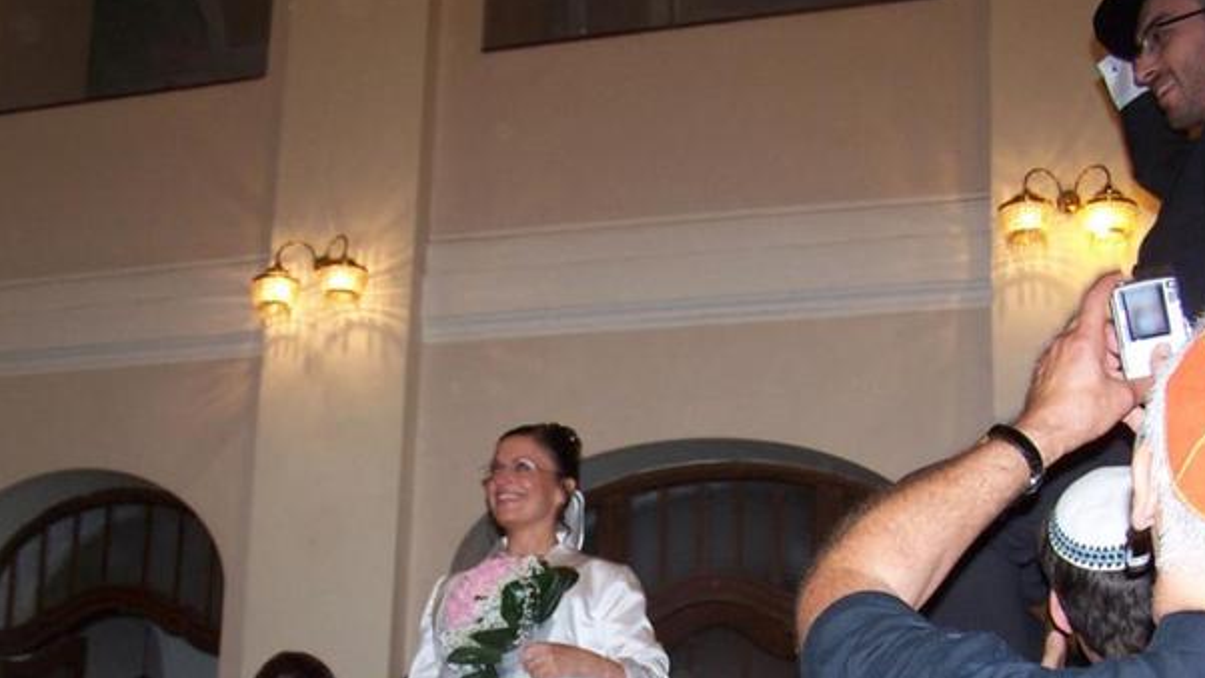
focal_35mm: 55
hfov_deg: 37.8
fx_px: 1758
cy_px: 590
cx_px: 560
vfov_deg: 21.4
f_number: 2.8
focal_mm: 6.3
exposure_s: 1/60
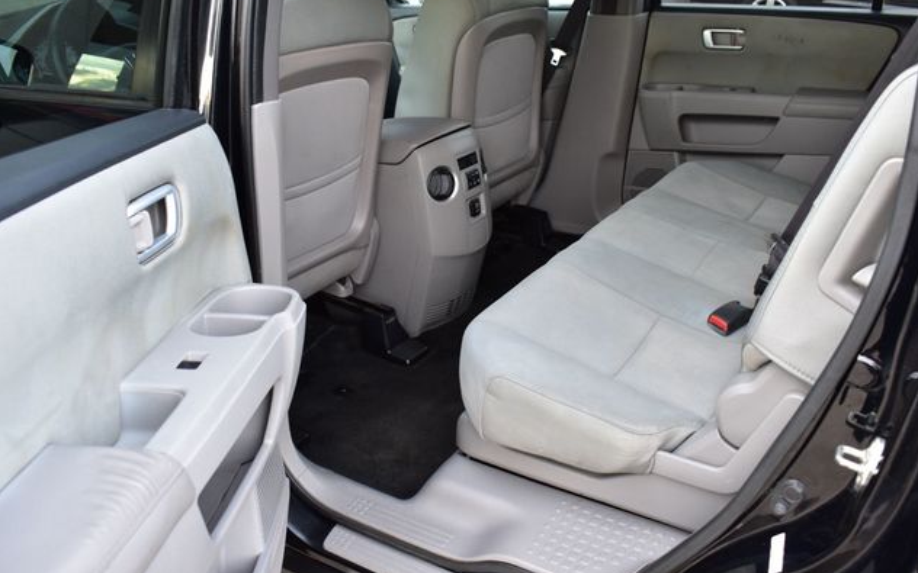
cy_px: 286
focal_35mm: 33
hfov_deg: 58.9
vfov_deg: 38.8
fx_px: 814
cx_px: 462
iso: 400
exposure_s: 1/25
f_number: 7.1
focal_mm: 21
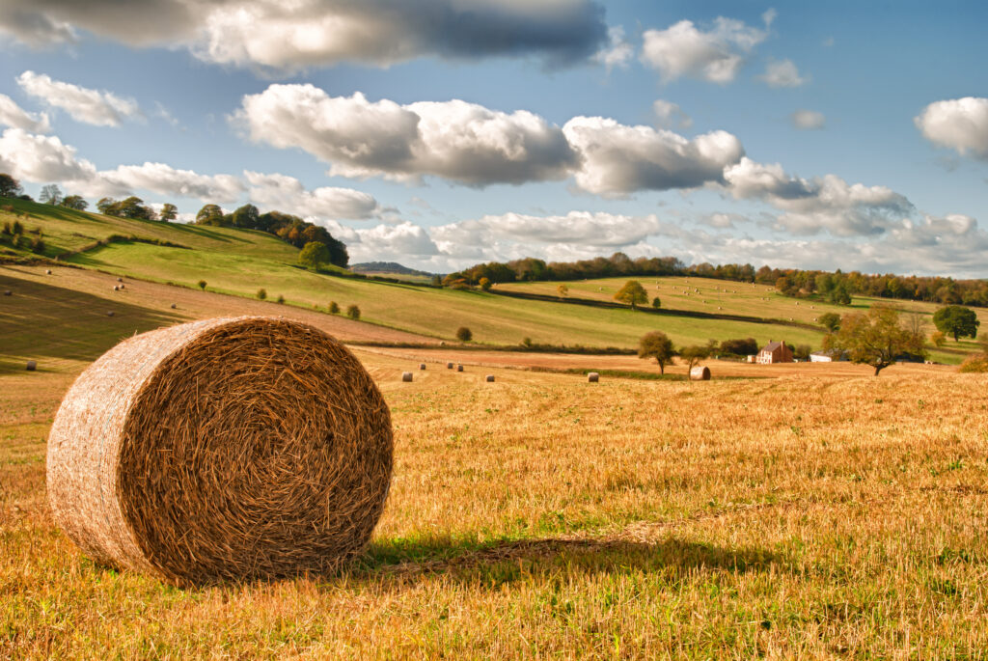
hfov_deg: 44.9
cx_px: 494
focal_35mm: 44
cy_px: 330
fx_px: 1195
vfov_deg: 30.9
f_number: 11
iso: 100
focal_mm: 29
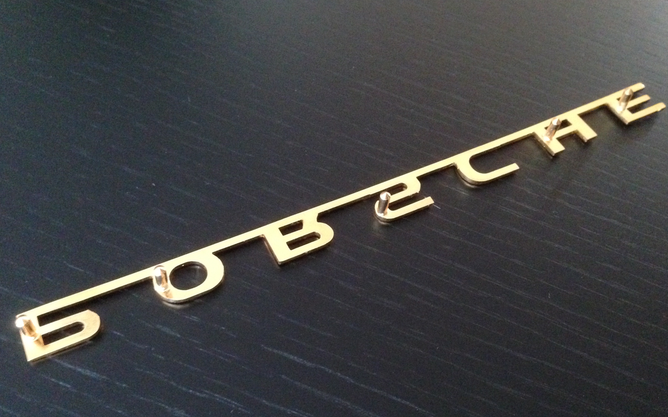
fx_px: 655
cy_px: 243
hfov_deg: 54.0
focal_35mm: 36
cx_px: 341
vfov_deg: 35.2
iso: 800
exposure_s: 1/15
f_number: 2.4
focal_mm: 4.12
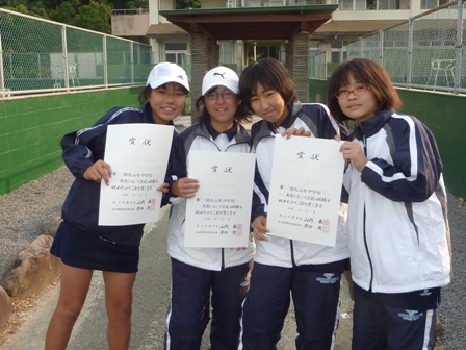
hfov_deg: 49.0
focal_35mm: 38
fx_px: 512
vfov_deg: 37.7
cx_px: 233
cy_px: 175
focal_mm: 4.4
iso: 100
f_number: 4
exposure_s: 1/200
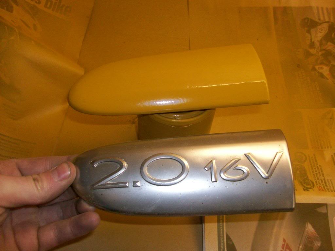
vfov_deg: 41.8
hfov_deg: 54.0
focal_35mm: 34
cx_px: 168
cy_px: 126
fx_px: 329
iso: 160
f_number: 2.8
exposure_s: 1/60
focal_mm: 5.7
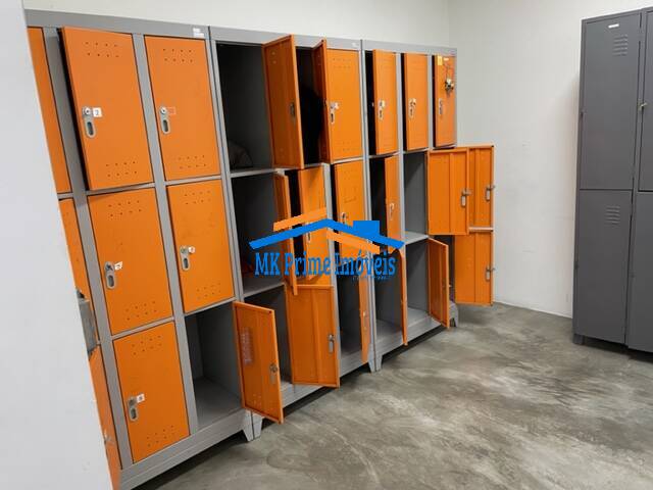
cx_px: 326
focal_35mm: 26
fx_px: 490
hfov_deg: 67.3
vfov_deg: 53.1
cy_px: 245
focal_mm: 4.2
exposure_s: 1/60
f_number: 1.6
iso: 125
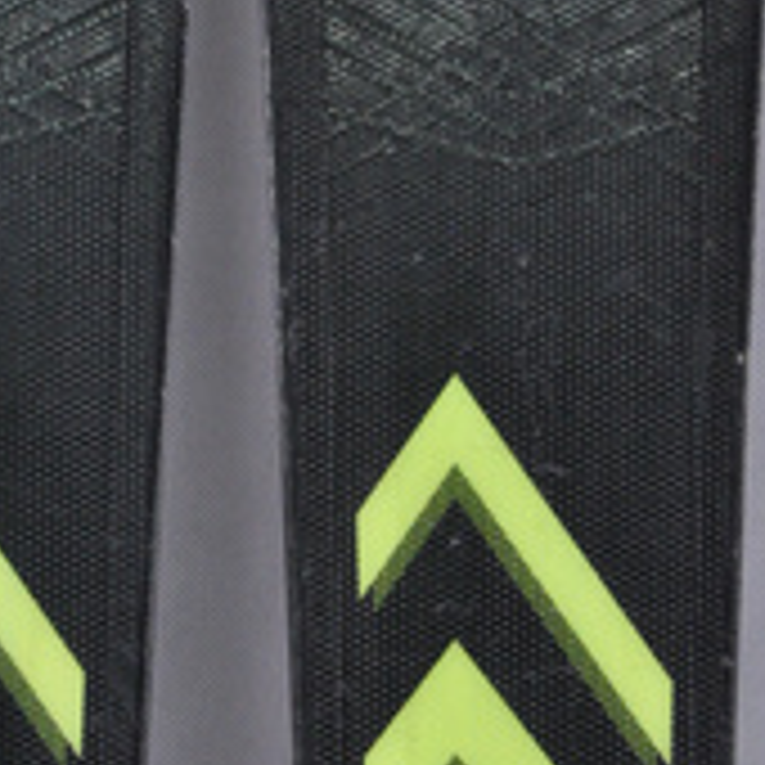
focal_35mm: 354
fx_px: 8854
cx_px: 214
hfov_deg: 4.9
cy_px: 310
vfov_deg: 4.9
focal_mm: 105
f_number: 9.5
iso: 3200
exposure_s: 1/125
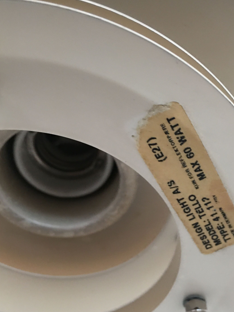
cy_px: 194
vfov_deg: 44.4
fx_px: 379
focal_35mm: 42
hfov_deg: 33.9
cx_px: 161
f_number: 2.2
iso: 80
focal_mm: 4.15
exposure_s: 1/10
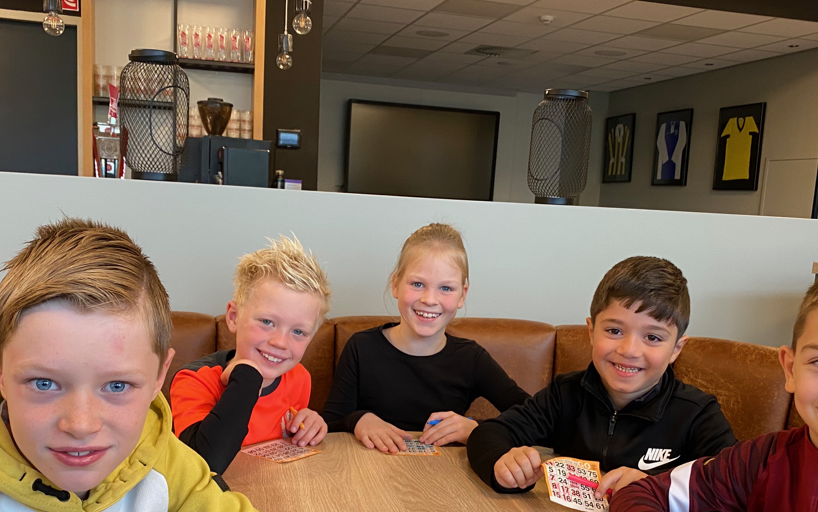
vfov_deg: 33.3
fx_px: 847
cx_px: 408
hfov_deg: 51.5
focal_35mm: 38
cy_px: 346
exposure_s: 1/50
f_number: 1.8
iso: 100
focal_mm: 4.25
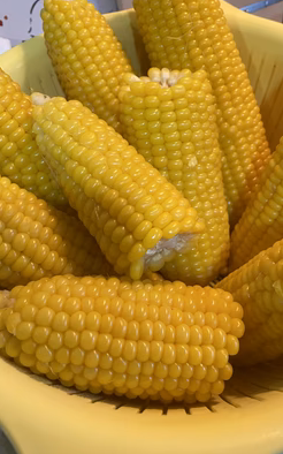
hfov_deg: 44.3
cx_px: 166
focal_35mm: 28
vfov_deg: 66.5
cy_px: 225
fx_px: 346
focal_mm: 4.25
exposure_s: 1/50
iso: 200
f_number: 1.8
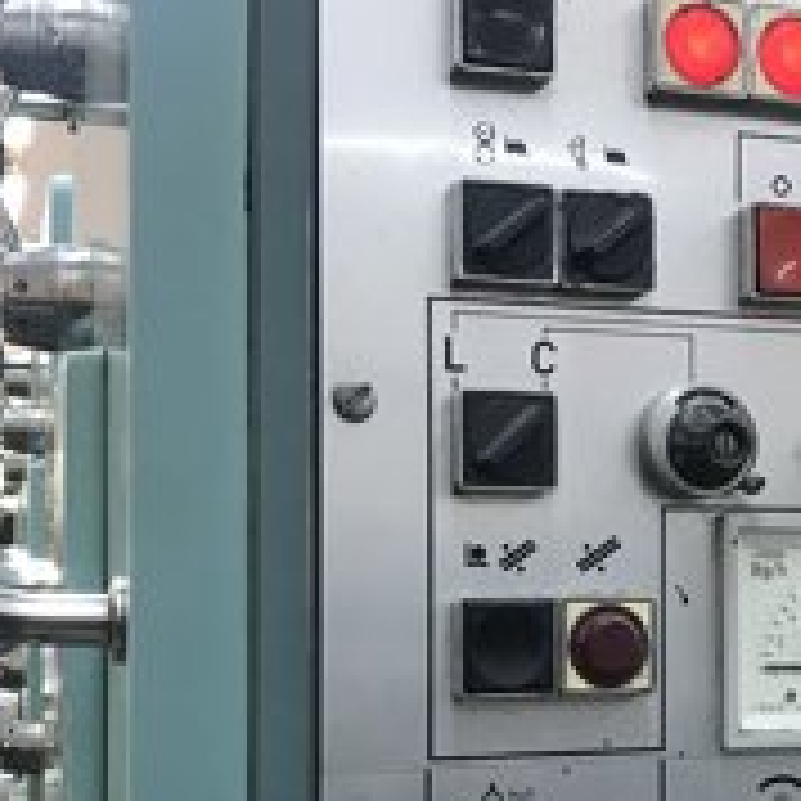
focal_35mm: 69
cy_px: 605
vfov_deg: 24.7
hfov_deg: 24.3
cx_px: 709
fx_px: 1806
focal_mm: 3.99
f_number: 1.8
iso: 40
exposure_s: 1/25
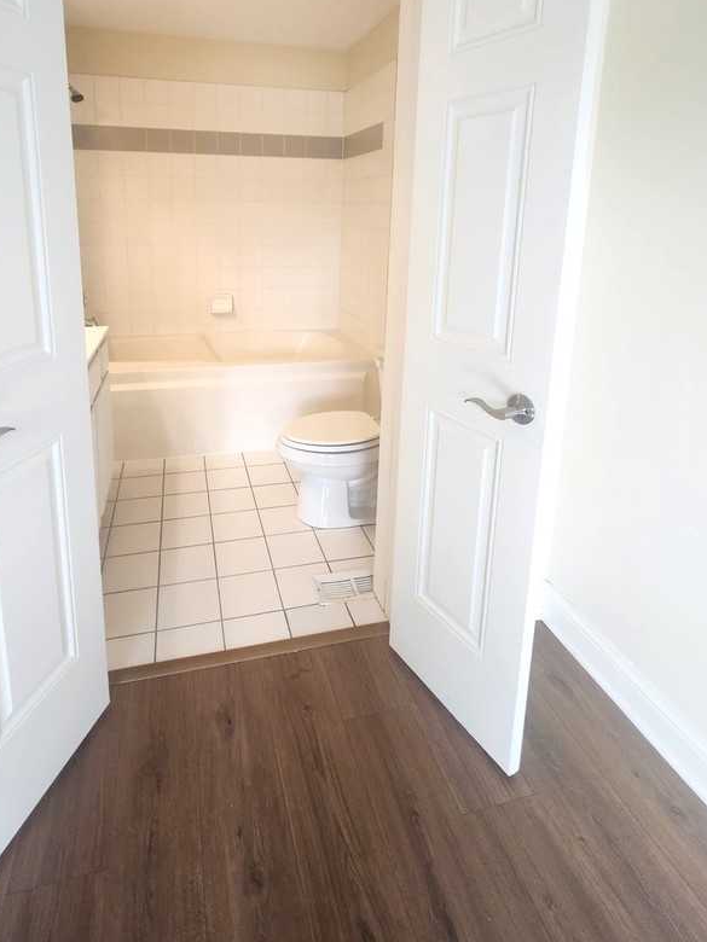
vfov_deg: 84.5
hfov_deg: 71.1
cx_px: 299
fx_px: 490
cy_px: 309
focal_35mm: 18
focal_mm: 2.2
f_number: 2.2
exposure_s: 1/60
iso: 125
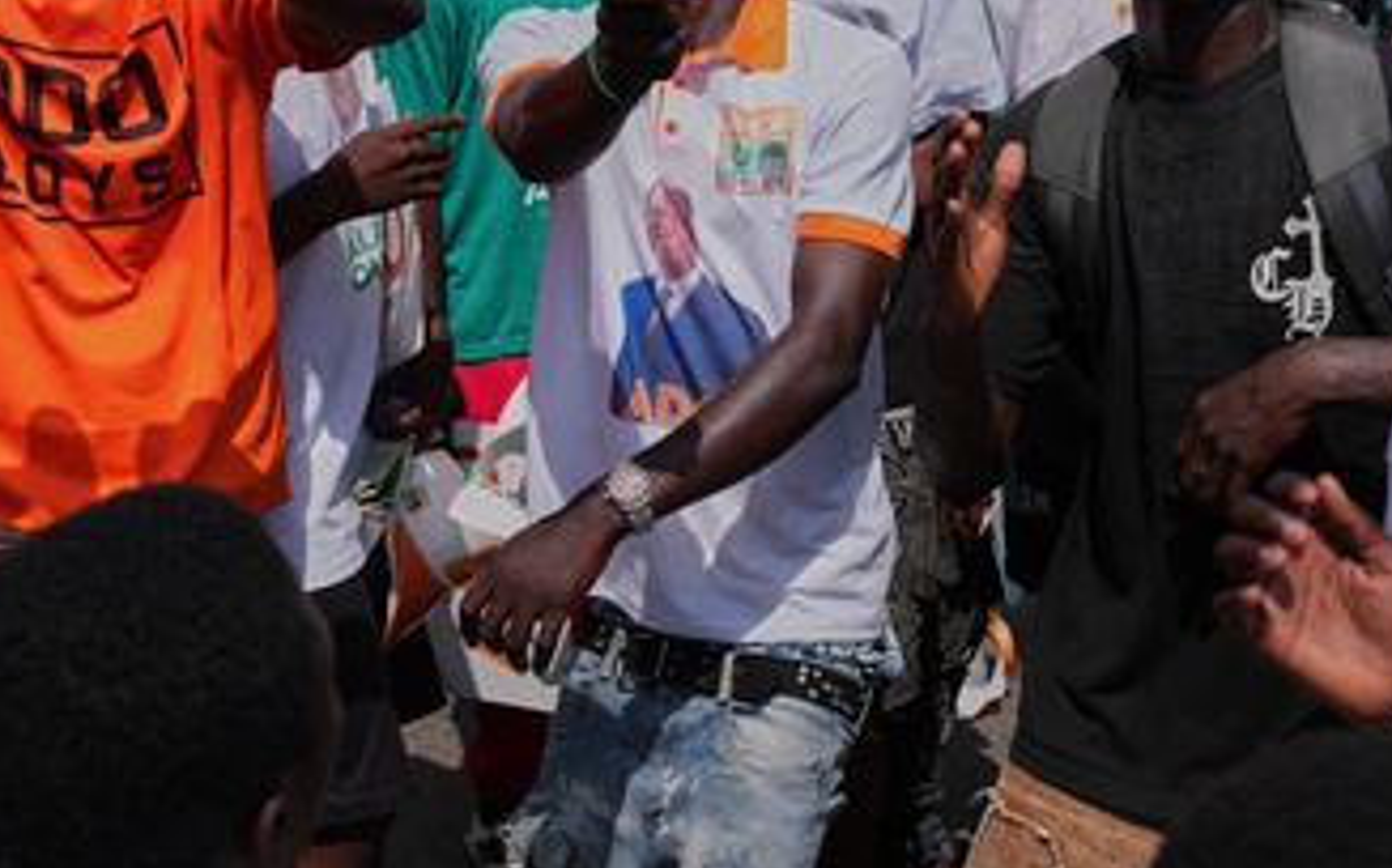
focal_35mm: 67
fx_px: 2540
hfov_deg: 30.6
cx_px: 702
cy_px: 313
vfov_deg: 19.4
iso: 100
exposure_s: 1/800
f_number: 5.6
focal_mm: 42
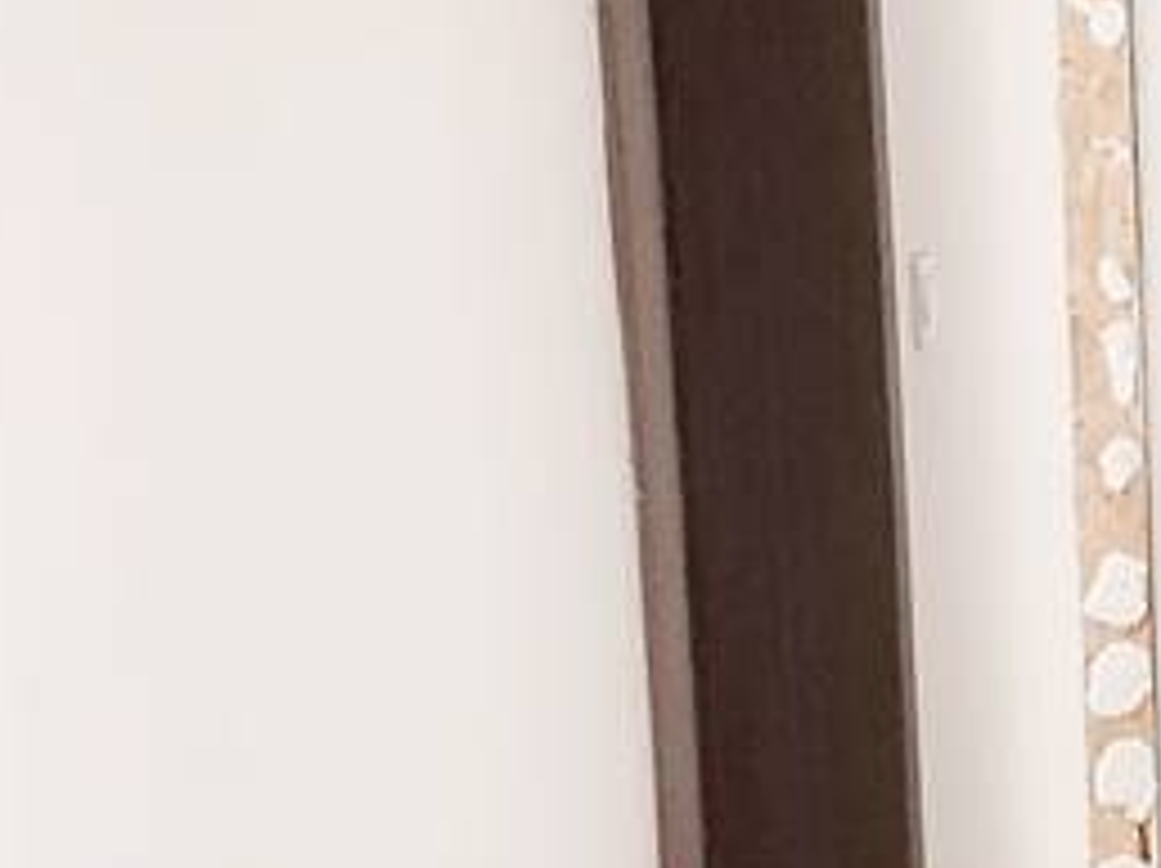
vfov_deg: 15.4
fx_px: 3183
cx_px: 1516
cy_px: 693
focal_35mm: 95
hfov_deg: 19.1
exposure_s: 1/25
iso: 1000
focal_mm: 2.26
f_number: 2.2
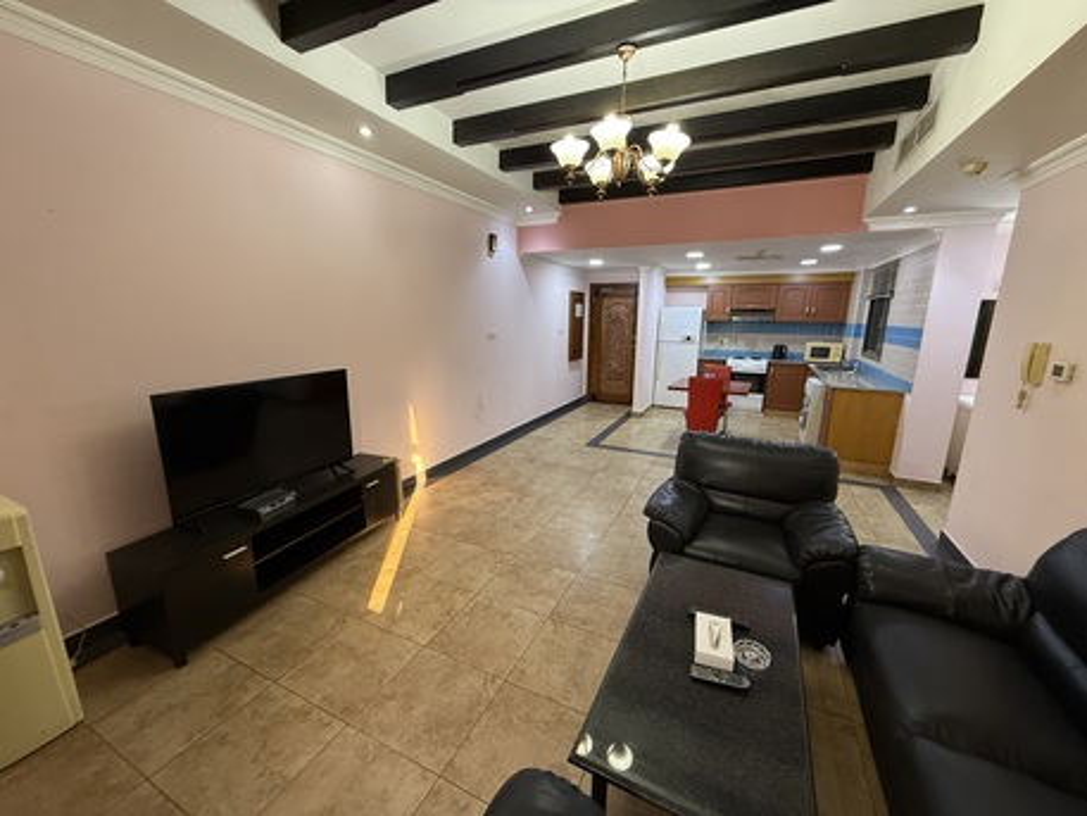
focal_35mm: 14
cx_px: 544
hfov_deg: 102.0
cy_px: 408
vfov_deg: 85.7
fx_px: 440
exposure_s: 1/50
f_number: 2.2
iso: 250
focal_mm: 2.22
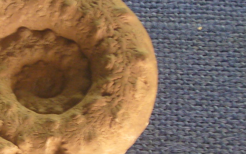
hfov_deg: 12.9
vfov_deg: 8.2
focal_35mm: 160
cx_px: 3
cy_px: 160
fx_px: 1073
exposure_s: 1/20
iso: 100
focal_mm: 8.1
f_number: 3.6
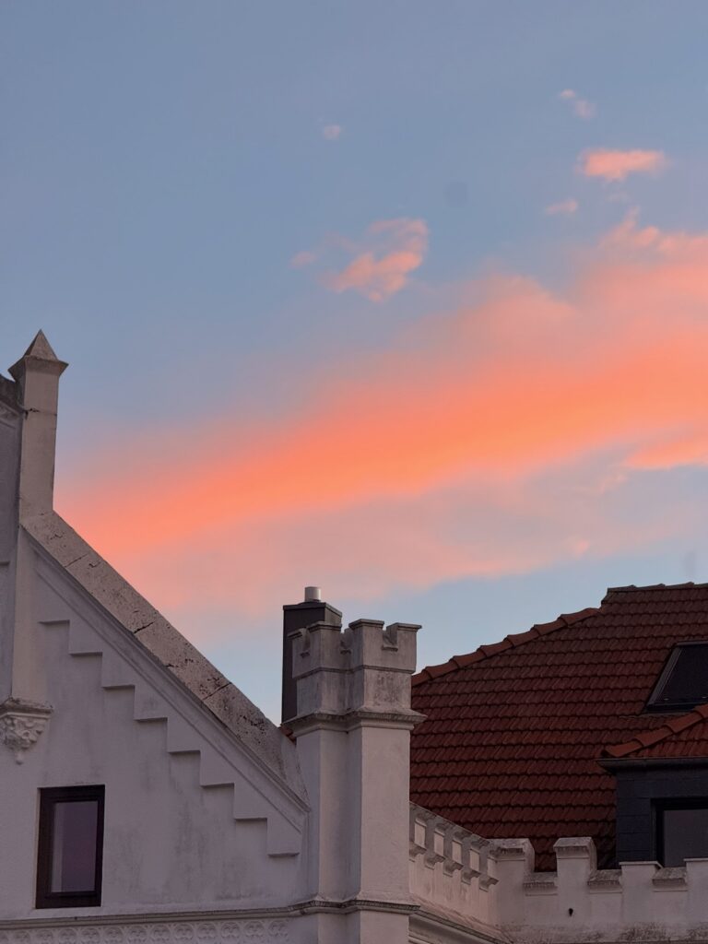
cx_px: 354
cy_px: 472
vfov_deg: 16.4
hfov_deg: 12.3
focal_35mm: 120
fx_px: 3272
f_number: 2.8
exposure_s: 1/99
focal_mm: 15.66
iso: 200
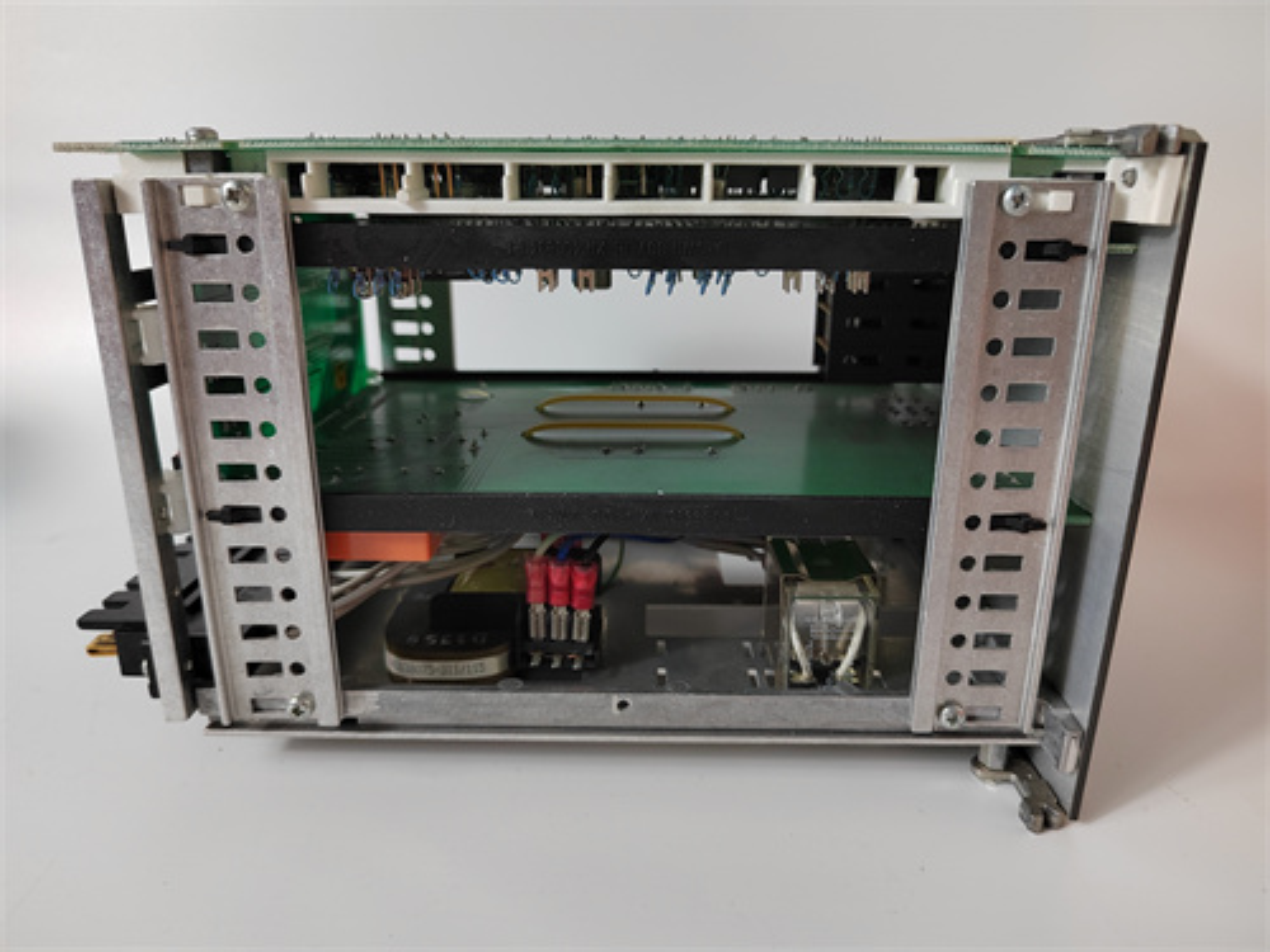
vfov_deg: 58.9
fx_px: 844
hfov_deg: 73.9
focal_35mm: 23
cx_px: 635
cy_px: 476
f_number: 1.9
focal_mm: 5.52
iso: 591
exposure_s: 1/100
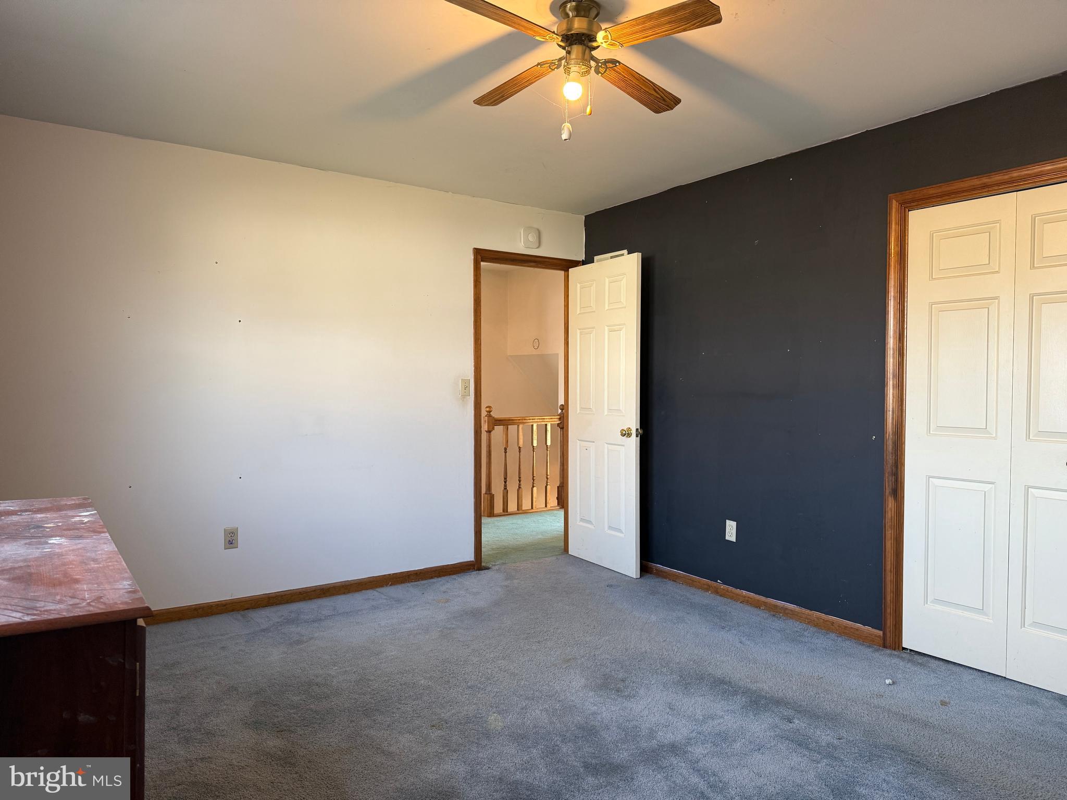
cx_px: 534
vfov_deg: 56.8
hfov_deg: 71.6
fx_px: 740
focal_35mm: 24
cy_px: 400
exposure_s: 1/60
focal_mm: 6.76
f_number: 1.78
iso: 160
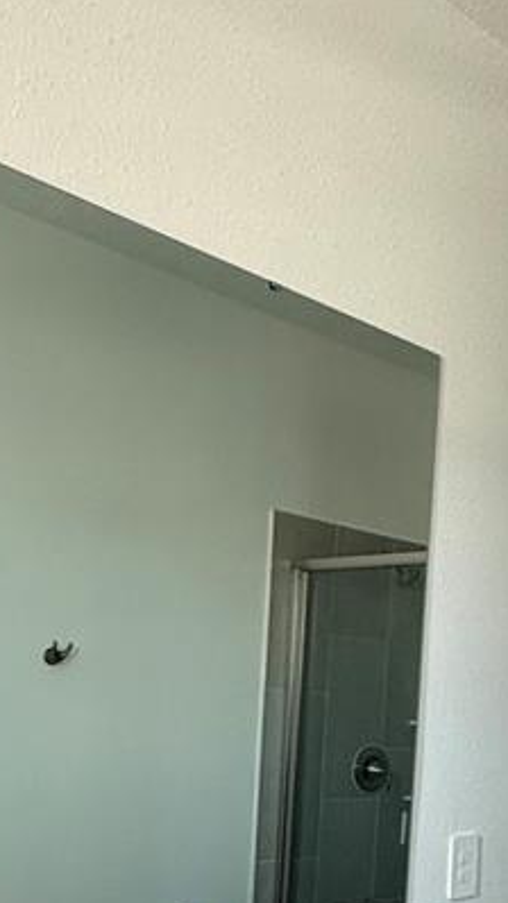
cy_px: 844
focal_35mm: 46
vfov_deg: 40.5
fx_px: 1101
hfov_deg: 25.5
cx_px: 415
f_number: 2.2
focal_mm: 2.22
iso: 250
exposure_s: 1/60
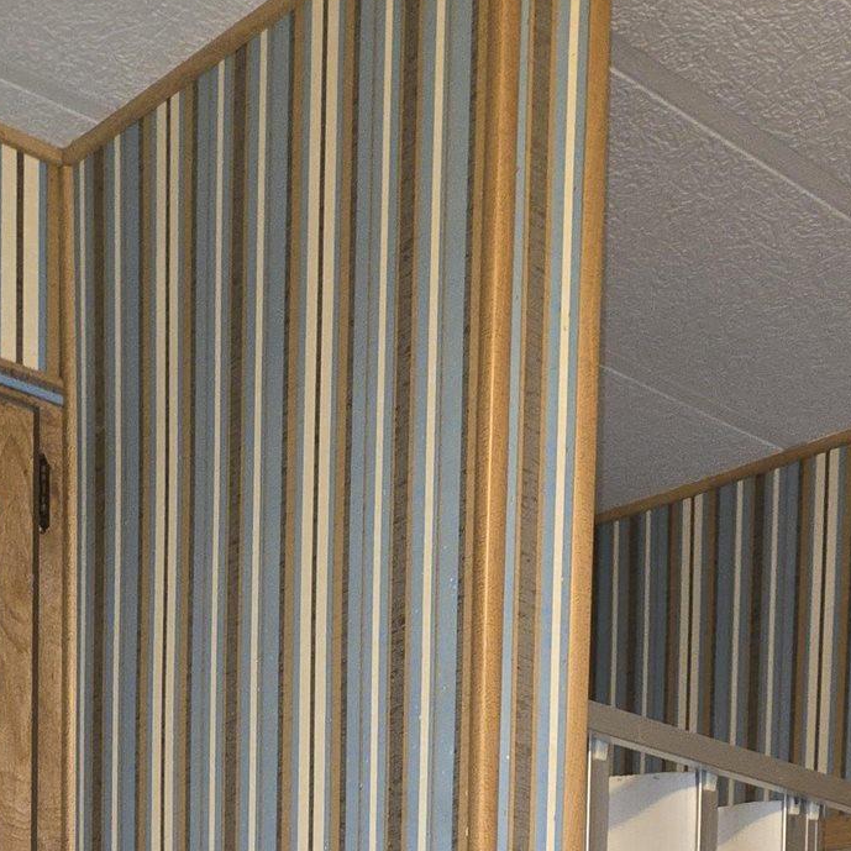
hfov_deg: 24.8
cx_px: 719
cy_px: 1404
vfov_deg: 20.3
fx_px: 1891
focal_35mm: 68
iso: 125
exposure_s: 1/24
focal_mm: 5.4
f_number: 1.8
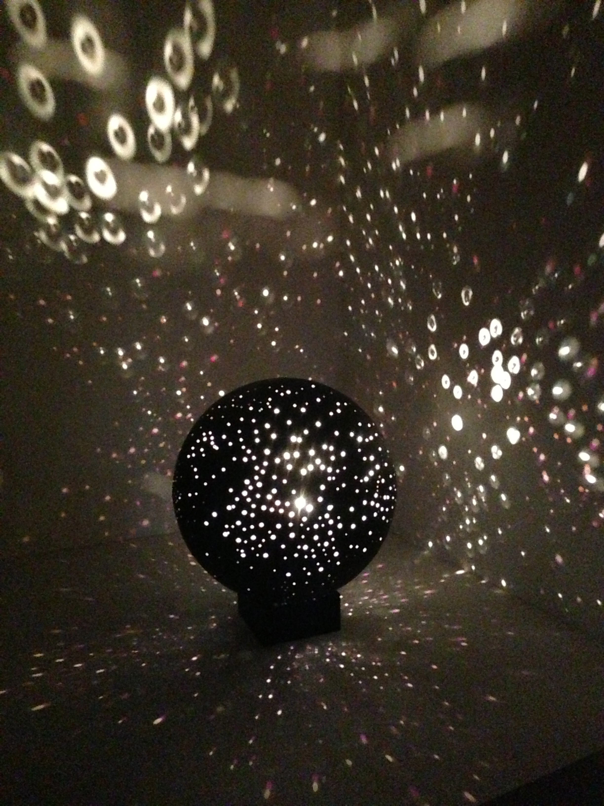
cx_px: 302
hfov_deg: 42.9
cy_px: 403
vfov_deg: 55.4
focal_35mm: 33
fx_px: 768
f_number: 2.4
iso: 2500
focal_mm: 4.13
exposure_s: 1/15
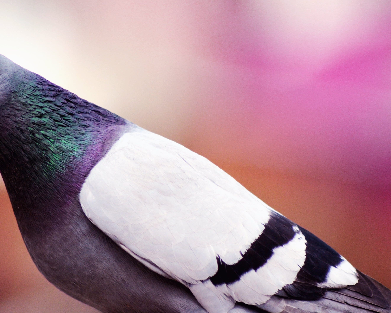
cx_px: 85
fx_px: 9084
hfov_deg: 2.5
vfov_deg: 2.0
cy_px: 138
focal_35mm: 785
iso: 400
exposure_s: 1/1250
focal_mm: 300
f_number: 5.6
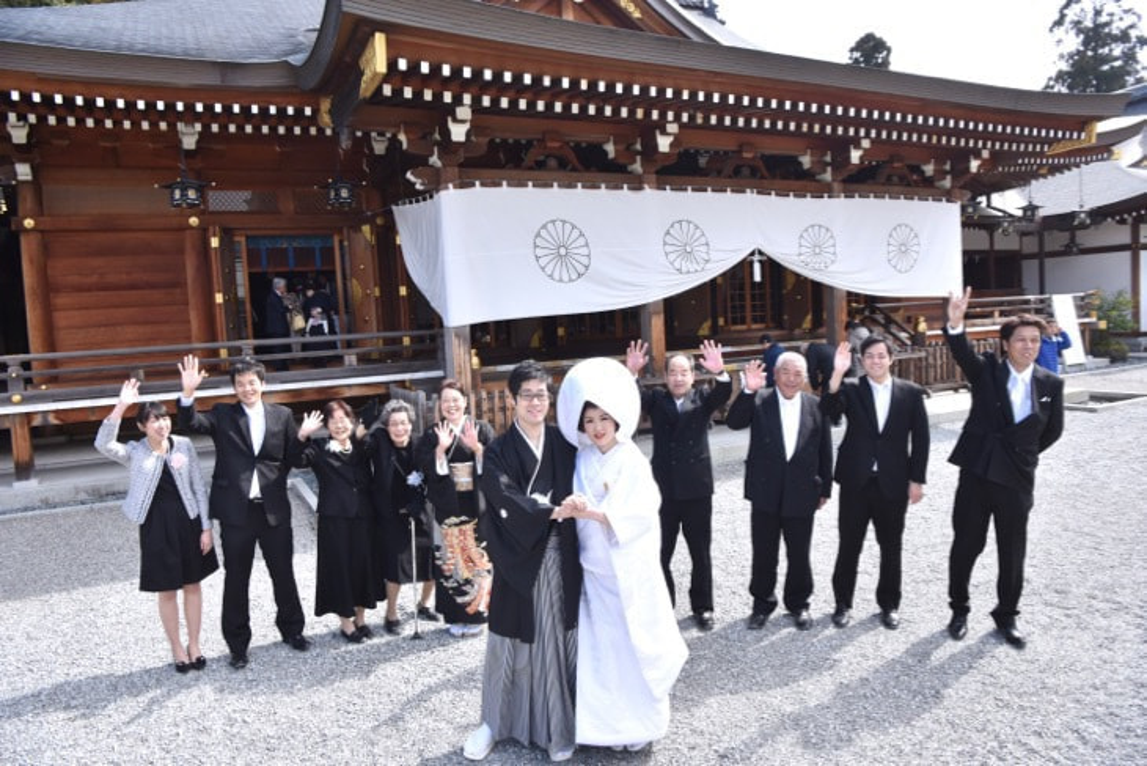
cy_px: 383
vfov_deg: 53.2
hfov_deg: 73.7
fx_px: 765
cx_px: 574
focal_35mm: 24
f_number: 9
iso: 1000
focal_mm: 24
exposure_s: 1/640
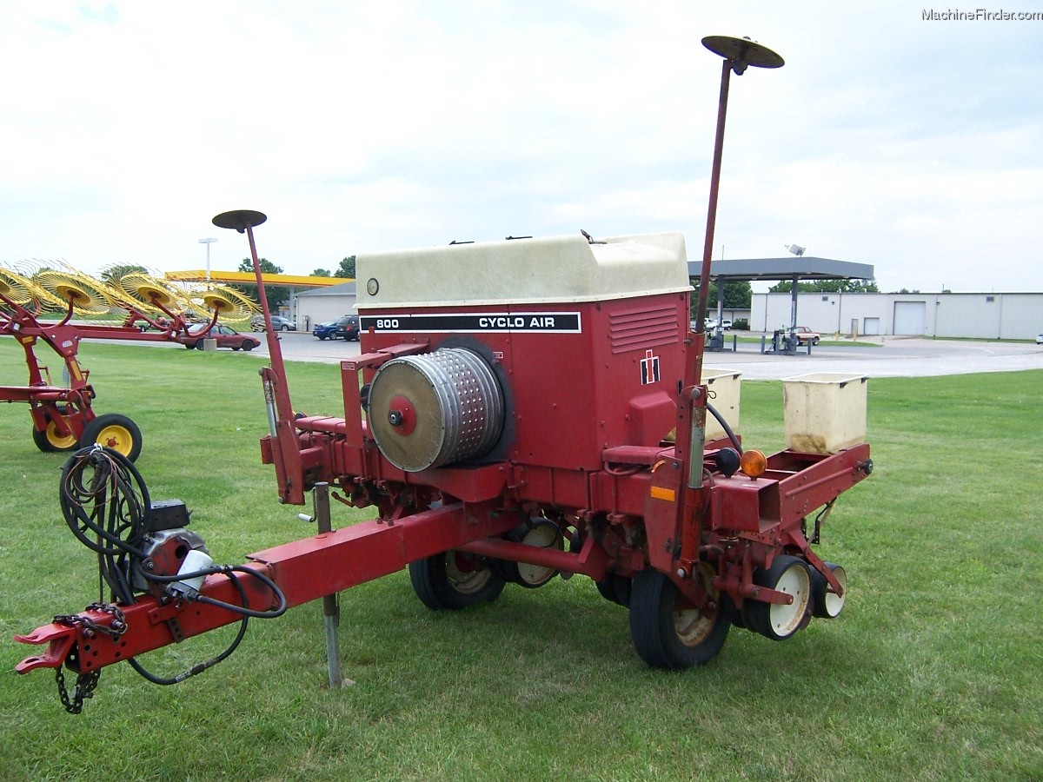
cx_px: 522
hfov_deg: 55.4
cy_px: 391
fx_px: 994
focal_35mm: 33
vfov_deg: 42.9
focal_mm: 5.5
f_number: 3.4
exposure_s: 1/500
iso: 80
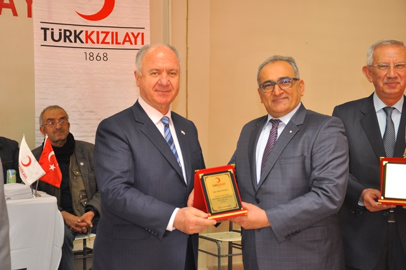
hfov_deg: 31.9
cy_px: 135
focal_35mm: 63
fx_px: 710
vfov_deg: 21.5
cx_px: 203
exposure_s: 1/30
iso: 640
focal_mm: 42
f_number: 4.8
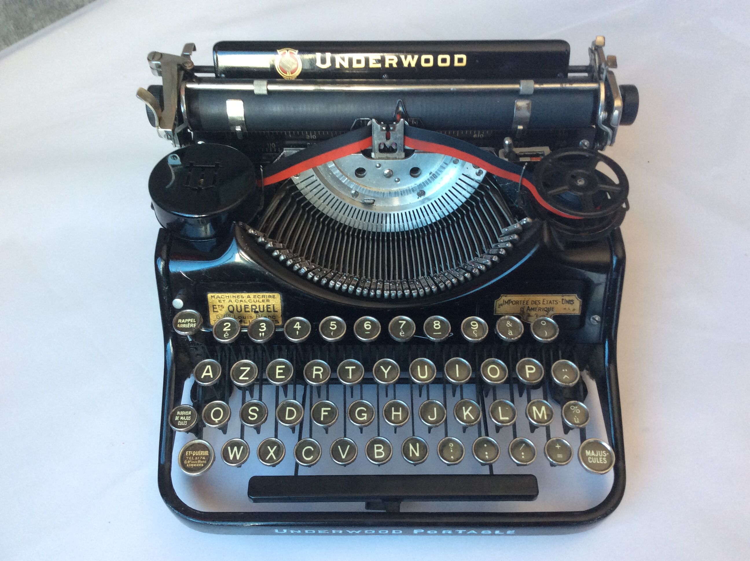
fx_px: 692
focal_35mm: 32
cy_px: 280
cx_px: 375
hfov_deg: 56.9
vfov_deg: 44.1
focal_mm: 3.3
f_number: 2.4
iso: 64
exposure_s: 1/25
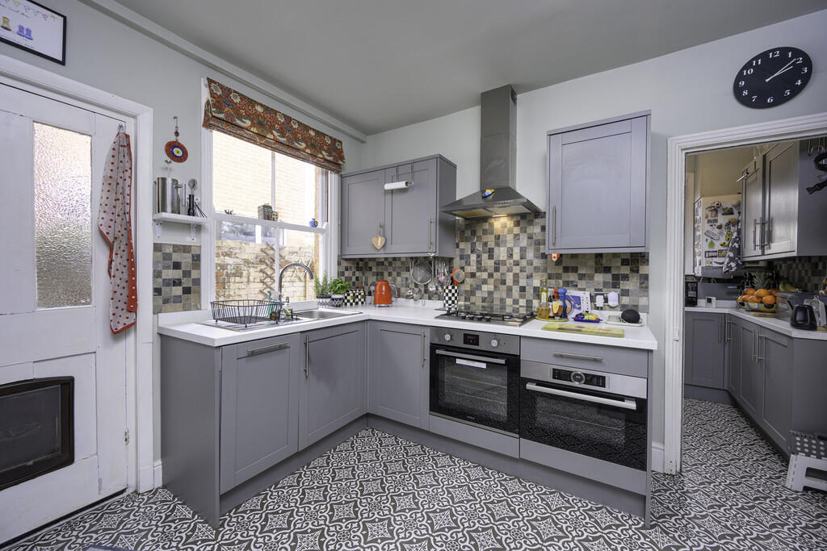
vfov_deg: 81.2
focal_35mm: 14
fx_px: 322
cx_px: 414
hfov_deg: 104.2
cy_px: 276
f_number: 8
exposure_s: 1/60
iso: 320
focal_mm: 14
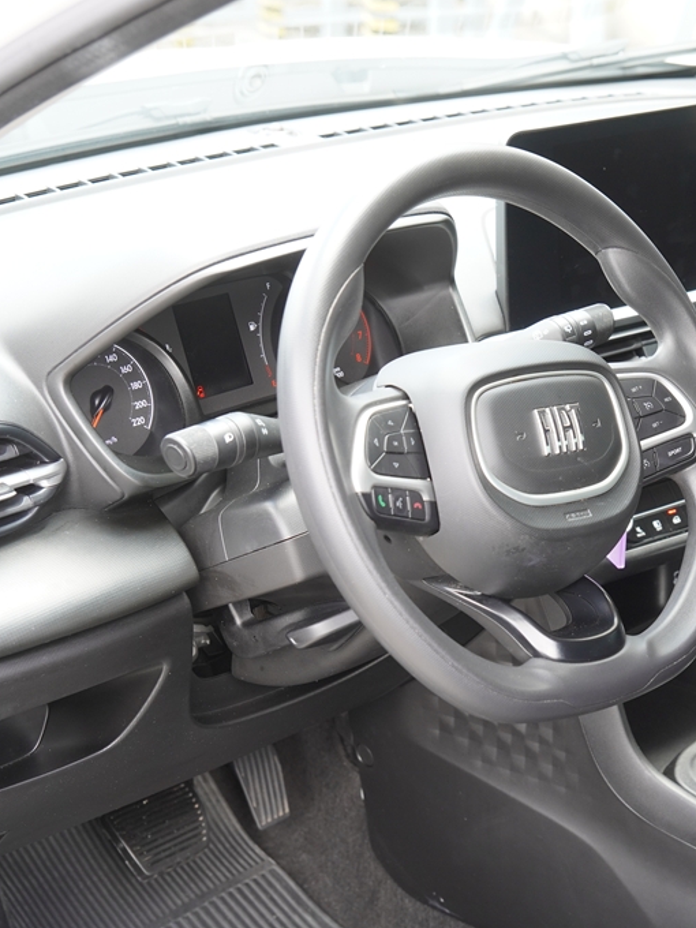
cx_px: 553
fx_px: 1923
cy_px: 465
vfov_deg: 27.1
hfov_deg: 20.3
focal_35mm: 72
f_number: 4
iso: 320
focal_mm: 33
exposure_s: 1/60
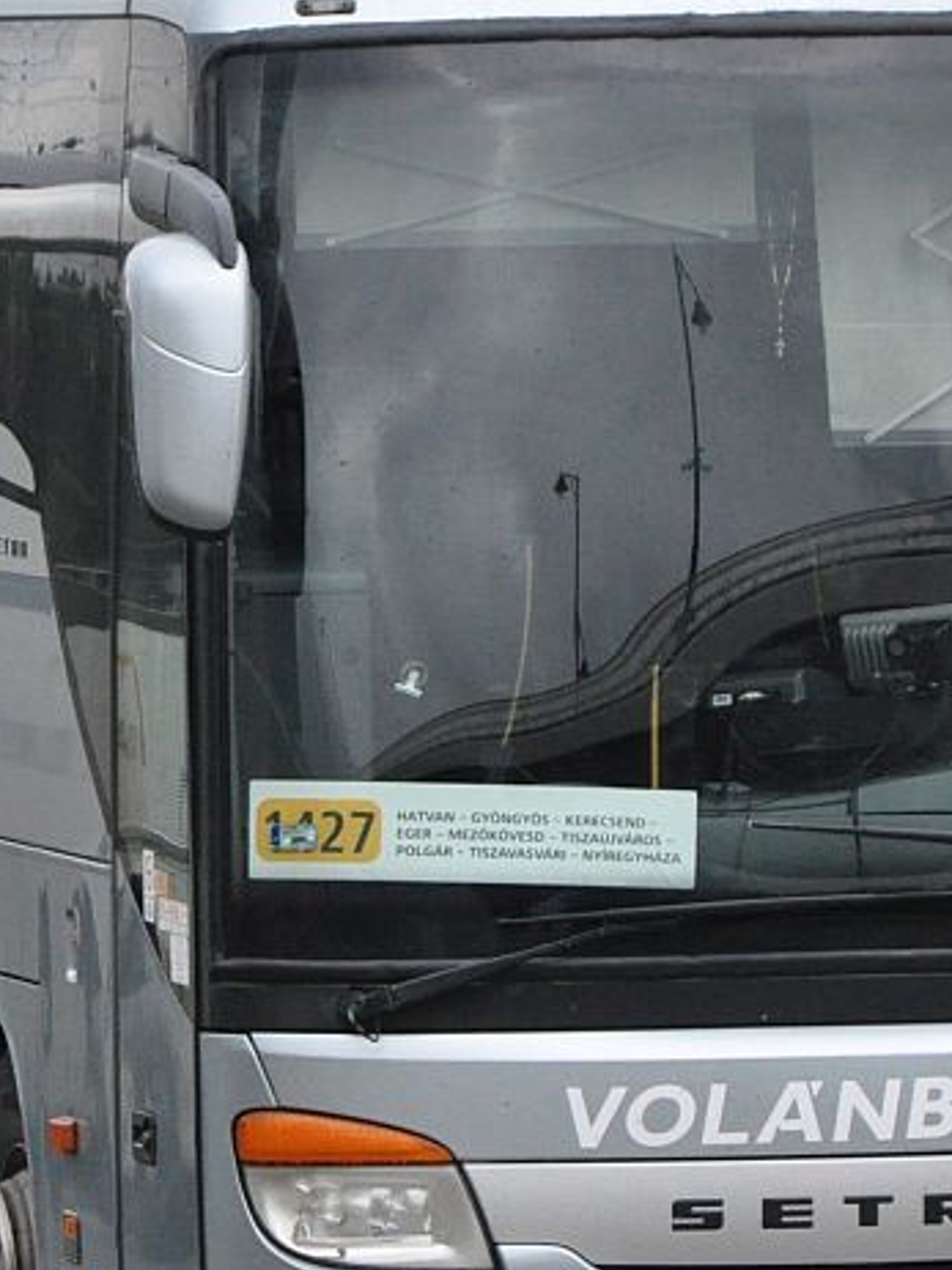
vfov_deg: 4.3
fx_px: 16966
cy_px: 584
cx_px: 416
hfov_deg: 3.2
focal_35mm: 462
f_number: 5.6
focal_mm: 105
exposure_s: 1/320
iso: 1600
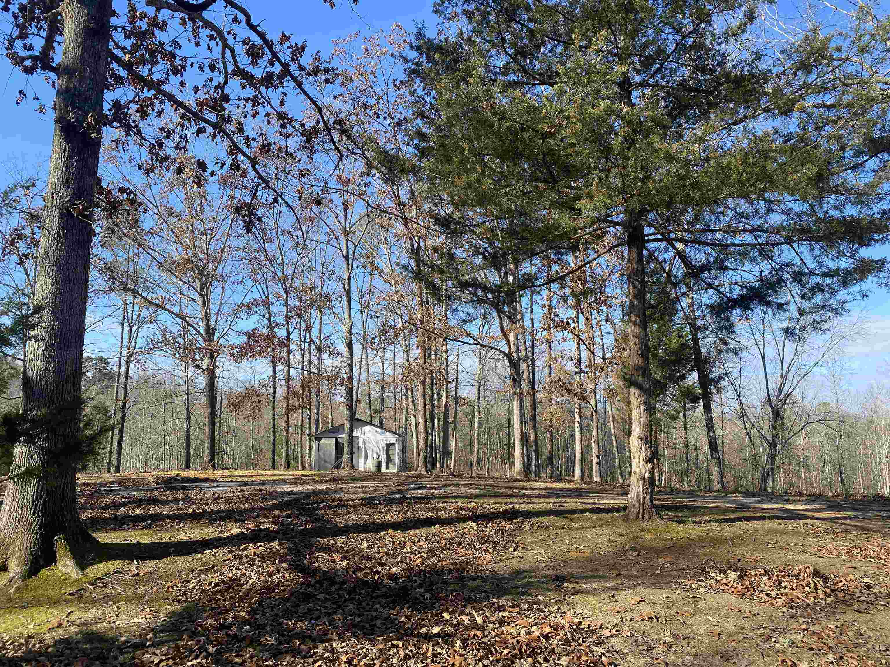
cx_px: 445
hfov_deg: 67.3
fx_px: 668
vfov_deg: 53.1
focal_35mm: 26
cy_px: 334
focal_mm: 4.25
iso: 32
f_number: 1.8
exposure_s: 1/1157
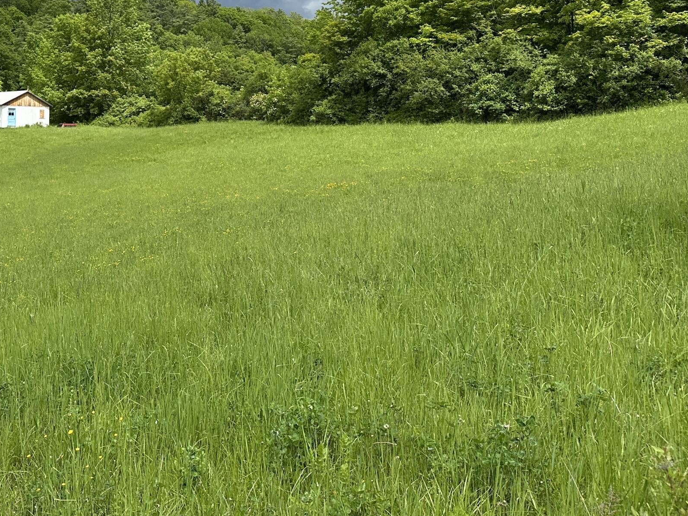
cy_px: 104
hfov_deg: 41.0
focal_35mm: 45
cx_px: 178
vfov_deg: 31.4
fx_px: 894
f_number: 1.78
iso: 80
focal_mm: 6.86
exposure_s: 1/5000
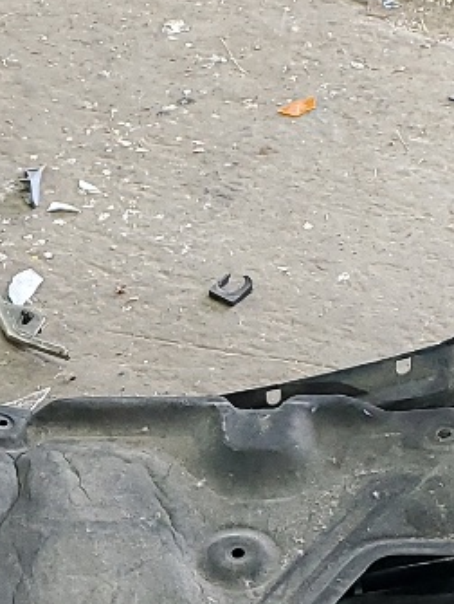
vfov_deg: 15.8
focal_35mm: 124
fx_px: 2164
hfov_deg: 11.9
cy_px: 471
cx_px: 7
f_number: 1.5
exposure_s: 1/60.2
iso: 127
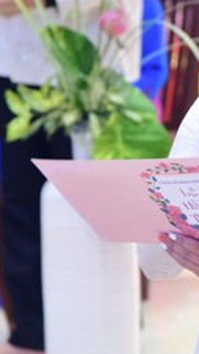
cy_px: 224
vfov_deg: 6.7
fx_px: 3019
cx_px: 266
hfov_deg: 3.8
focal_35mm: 322
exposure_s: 1/60
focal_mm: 120
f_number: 5
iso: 2000
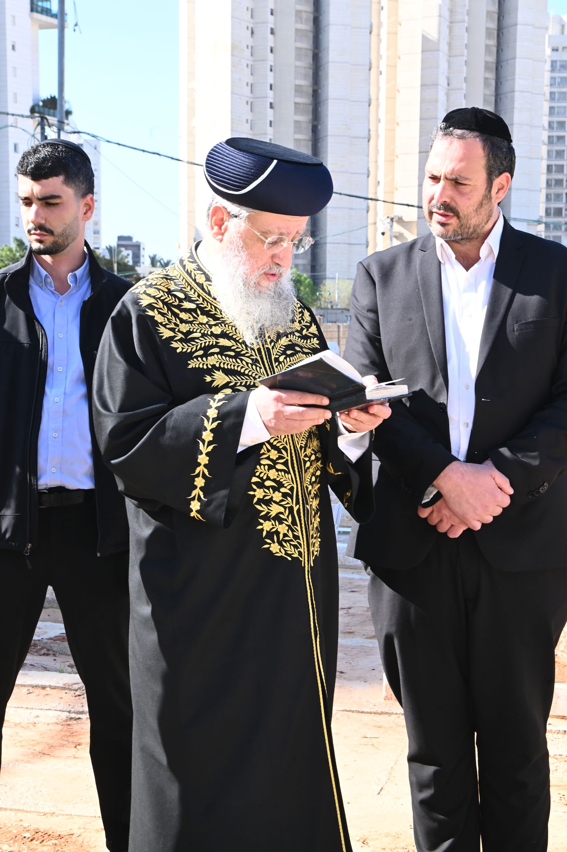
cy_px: 426
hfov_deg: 19.4
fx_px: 1656
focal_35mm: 70
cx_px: 284
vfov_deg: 28.9
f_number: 18
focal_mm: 70
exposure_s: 1/125
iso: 640
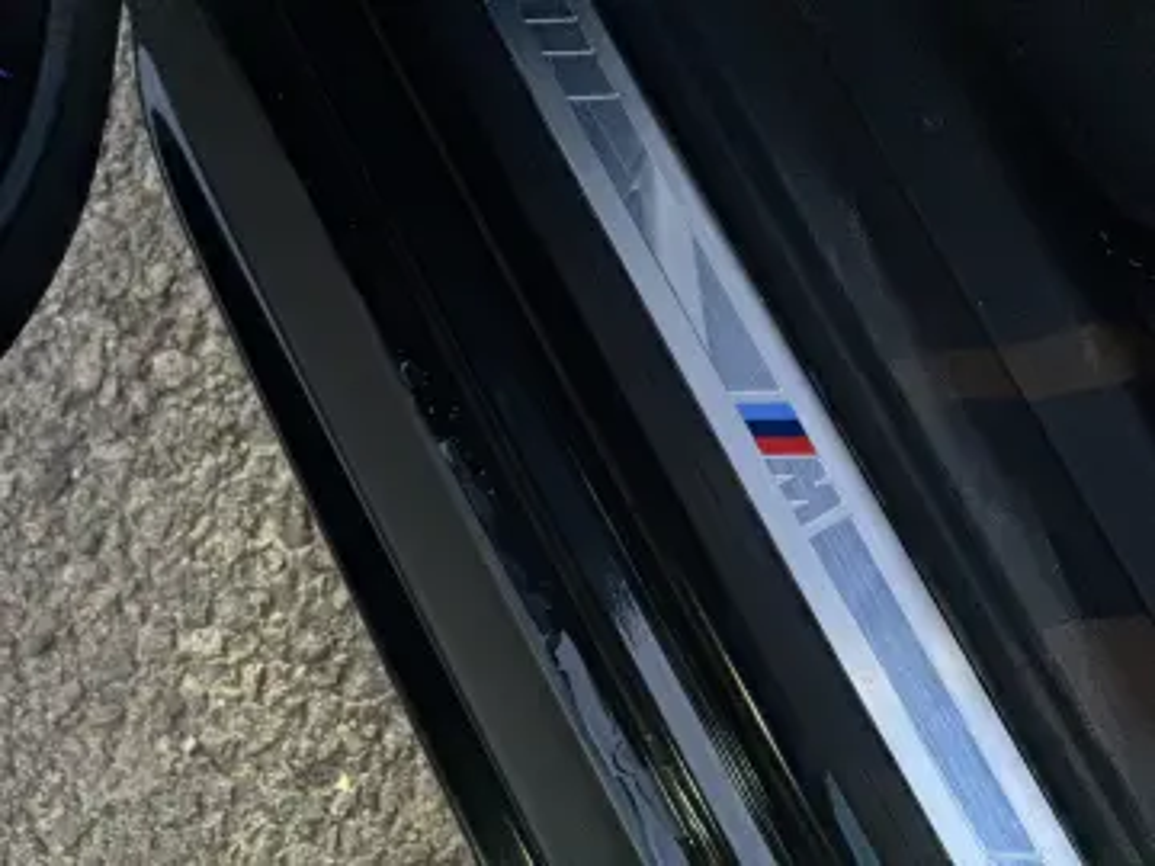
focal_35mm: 120
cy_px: 433
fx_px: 4004
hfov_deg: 16.4
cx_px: 578
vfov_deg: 12.3
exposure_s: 1/35
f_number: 2.8
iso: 640
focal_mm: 15.66
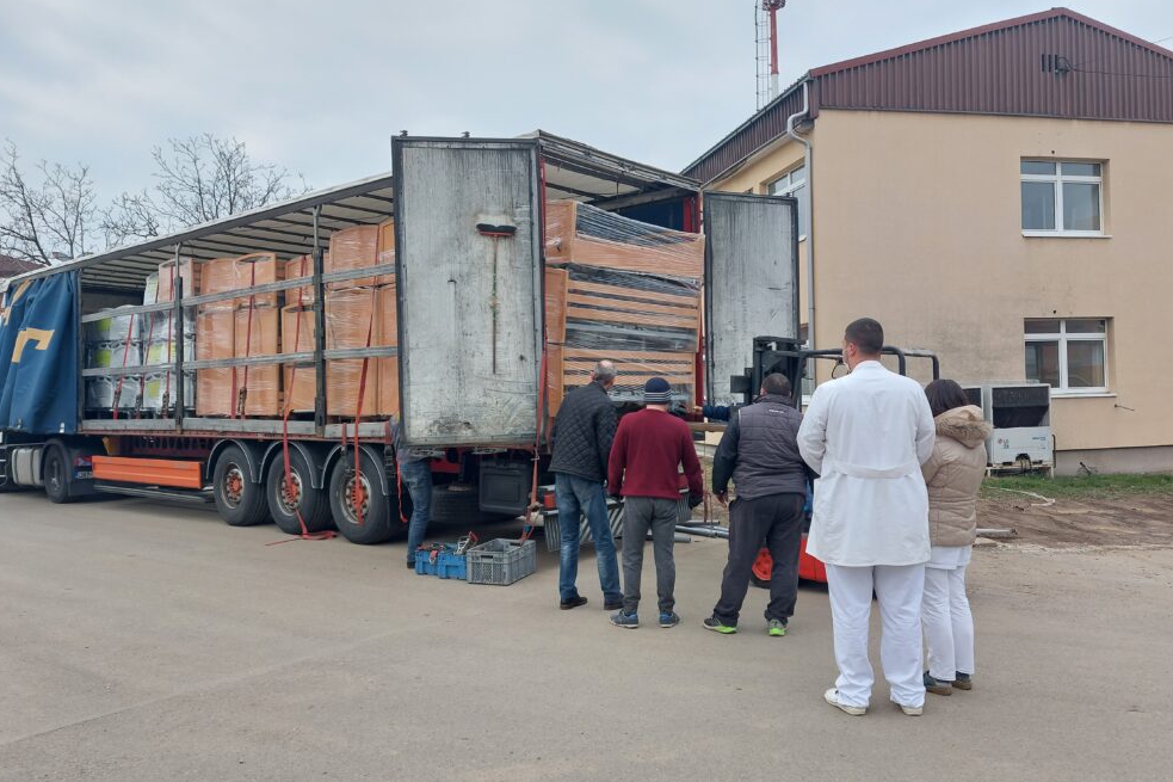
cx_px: 580
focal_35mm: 26
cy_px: 407
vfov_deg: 49.5
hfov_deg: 69.4
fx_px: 847
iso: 40
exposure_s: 1/100
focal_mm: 5.23
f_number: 1.8
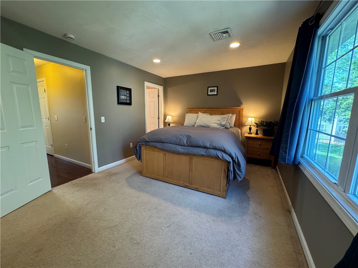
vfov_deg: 85.7
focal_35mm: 14
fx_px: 145
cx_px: 179
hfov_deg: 102.1
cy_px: 134
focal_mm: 2.22
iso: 320
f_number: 2.2
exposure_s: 1/68
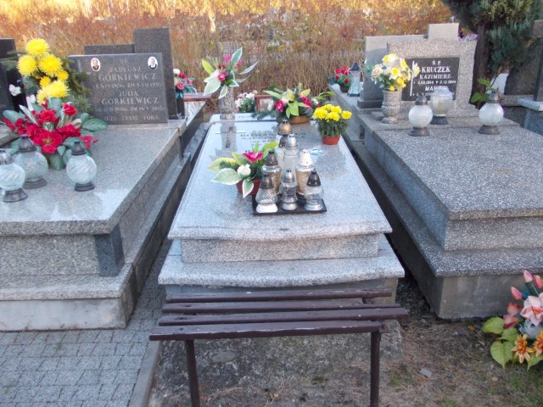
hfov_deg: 63.4
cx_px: 272
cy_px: 204
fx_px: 439
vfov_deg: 49.7
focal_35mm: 28
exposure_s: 1/250
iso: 200
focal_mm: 4
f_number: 2.7
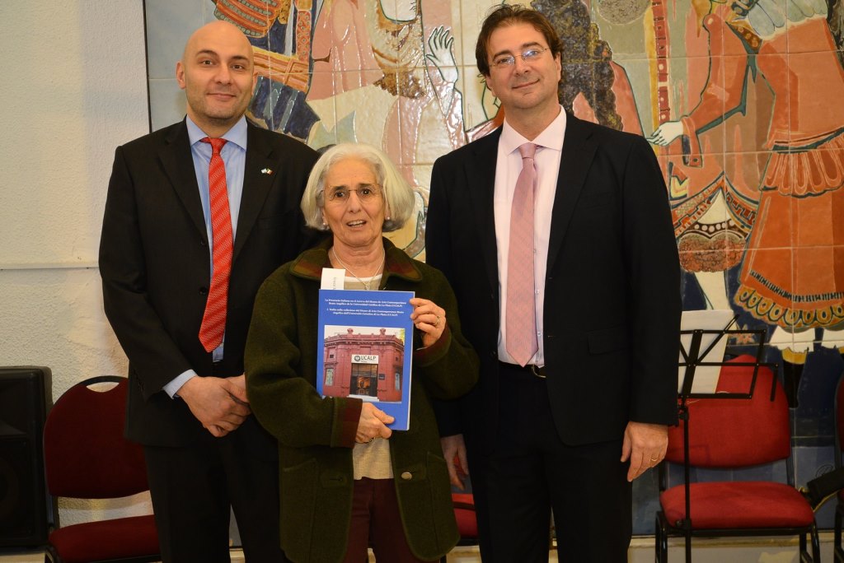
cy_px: 282
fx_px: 1525
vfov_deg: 20.9
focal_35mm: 65
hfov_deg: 30.9
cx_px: 422
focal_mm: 65
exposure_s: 1/60
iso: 1600
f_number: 6.3
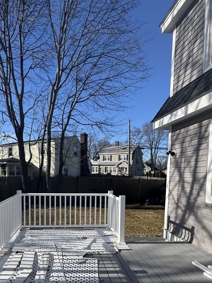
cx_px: 74
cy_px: 186
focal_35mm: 26
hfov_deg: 52.2
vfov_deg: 65.7
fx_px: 212
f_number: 2.2
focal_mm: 2.22
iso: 40
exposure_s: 1/1748
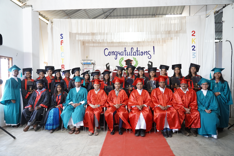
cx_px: 117
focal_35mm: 24
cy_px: 78
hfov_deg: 73.7
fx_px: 156
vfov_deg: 53.1
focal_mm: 24
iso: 2000
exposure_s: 1/100
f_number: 4
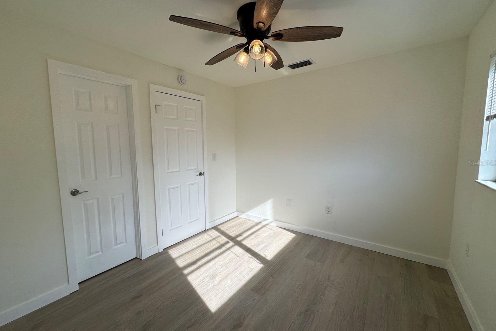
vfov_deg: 77.3
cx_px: 244
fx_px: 207
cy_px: 163
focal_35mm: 15
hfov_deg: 100.4
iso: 40
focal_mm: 2.22
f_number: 2.2
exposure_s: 1/700
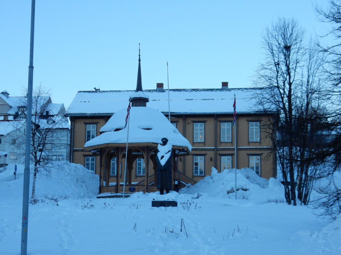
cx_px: 170
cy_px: 128
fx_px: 699
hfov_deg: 27.4
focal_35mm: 71
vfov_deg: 20.7
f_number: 4.8
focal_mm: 12.6
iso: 280
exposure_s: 1/250
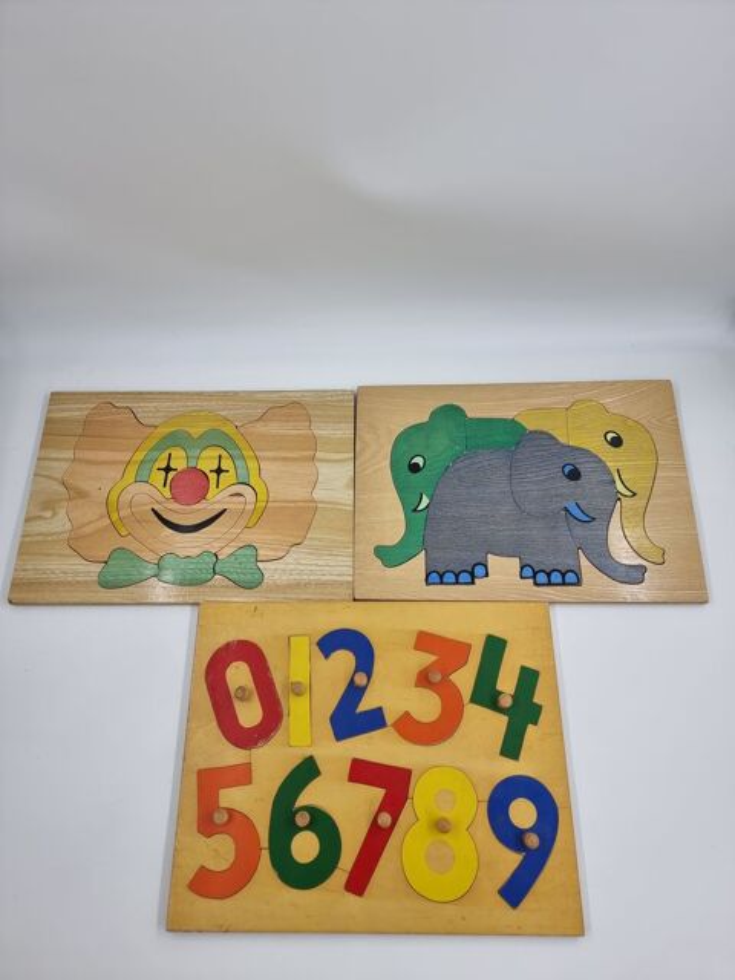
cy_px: 490
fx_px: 679
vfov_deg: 71.6
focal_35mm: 24
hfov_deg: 56.8
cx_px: 368
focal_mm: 6.7
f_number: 1.8
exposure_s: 1/100
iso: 50
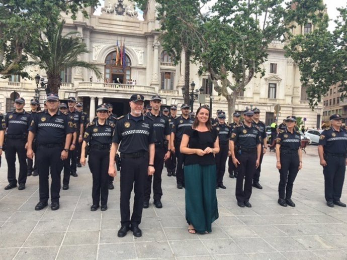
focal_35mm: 29
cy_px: 130
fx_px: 291
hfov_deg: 61.6
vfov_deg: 48.3
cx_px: 174
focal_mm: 4.15
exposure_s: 1/641
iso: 25
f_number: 2.2
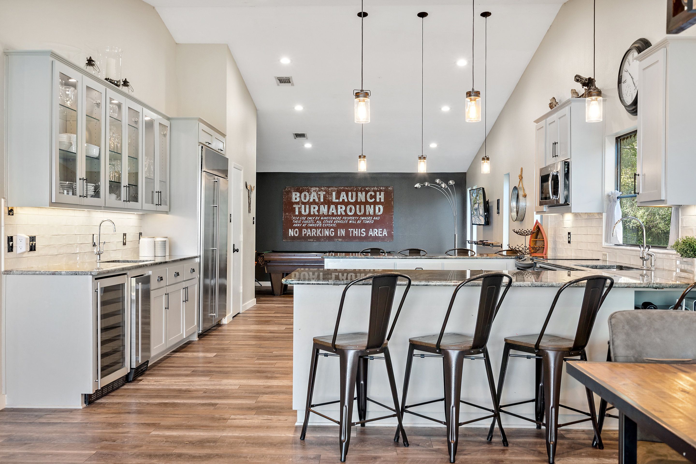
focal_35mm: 32
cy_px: 232
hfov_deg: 58.7
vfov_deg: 41.1
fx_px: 619
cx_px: 348
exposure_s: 1/2
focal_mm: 32
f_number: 8
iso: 320
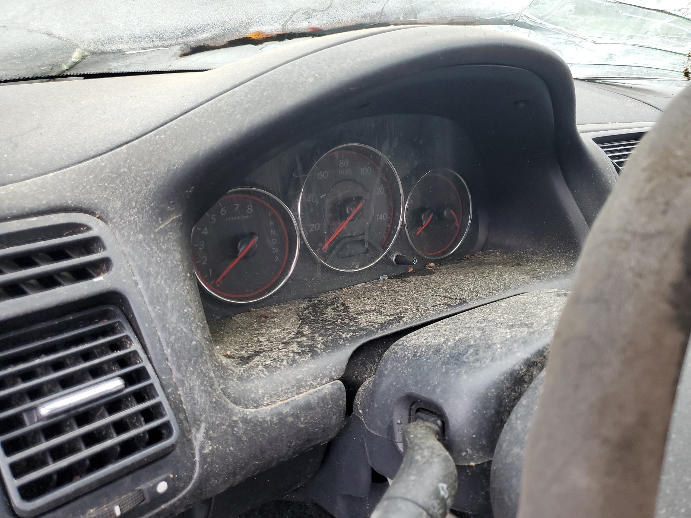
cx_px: 346
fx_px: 519
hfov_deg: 67.3
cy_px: 259
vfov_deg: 53.1
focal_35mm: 26
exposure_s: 1/60.2
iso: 61
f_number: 1.5
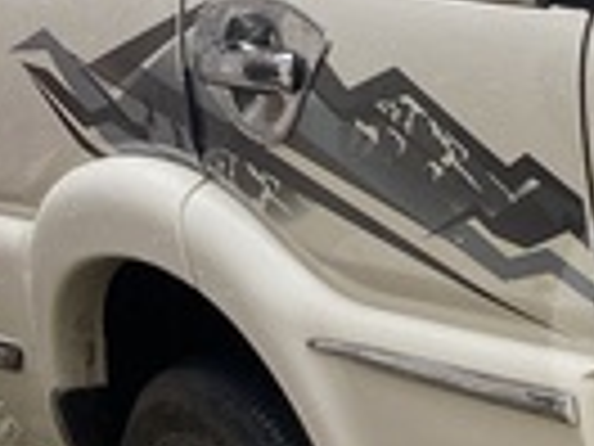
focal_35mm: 157
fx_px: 2694
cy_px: 338
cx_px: 1624
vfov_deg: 9.4
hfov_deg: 10.2
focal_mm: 4.25
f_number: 1.8
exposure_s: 1/216
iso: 32
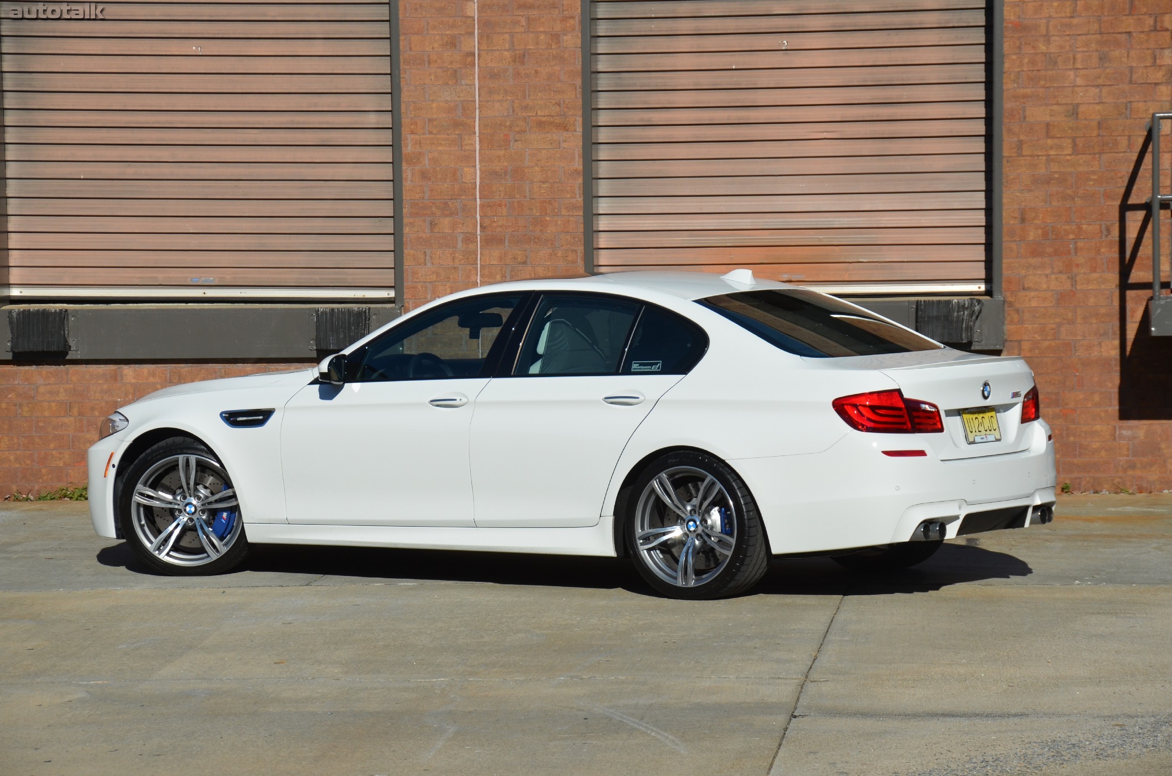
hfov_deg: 15.2
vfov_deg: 10.1
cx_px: 586
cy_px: 388
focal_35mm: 135
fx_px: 4386
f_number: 8
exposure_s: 1/2000
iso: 400
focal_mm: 90
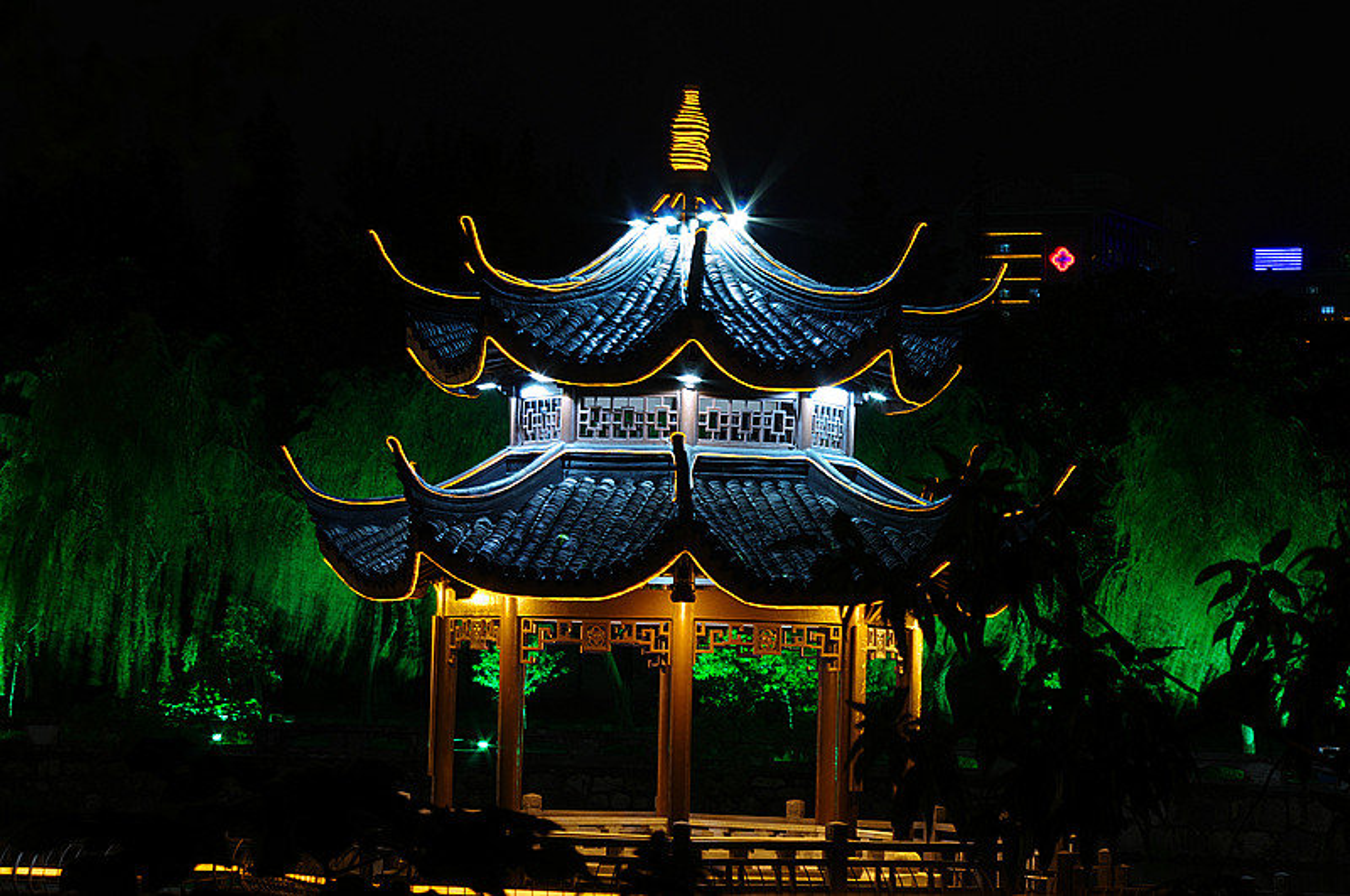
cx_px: 675
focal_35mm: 117
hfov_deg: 17.5
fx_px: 4381
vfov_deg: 11.7
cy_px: 448
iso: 100
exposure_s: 6
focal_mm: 77.5
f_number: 16
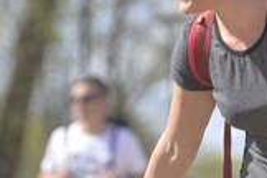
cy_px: 322
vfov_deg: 2.1
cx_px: 79
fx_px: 4843
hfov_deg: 3.2
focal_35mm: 653
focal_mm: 165
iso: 200
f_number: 4
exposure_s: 1/2500
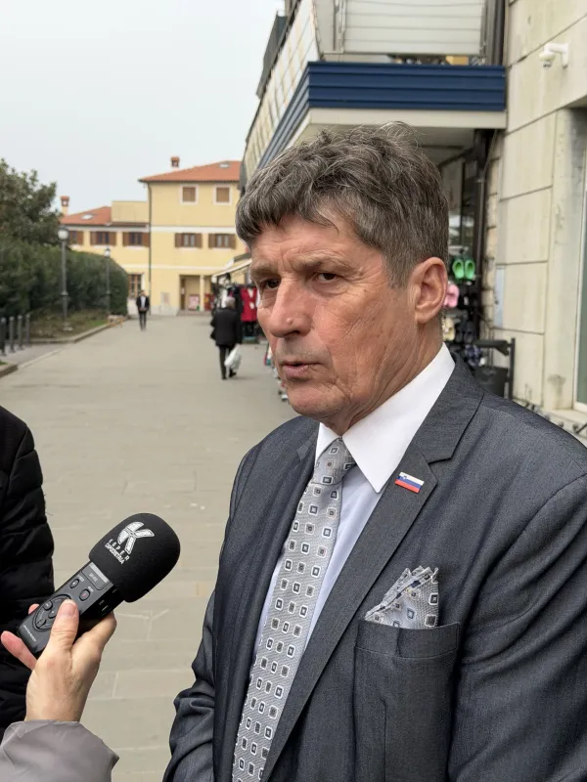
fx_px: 1085
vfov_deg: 39.7
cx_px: 294
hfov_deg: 30.3
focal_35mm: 48
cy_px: 391
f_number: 1.78
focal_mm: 6.76
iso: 64
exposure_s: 1/285
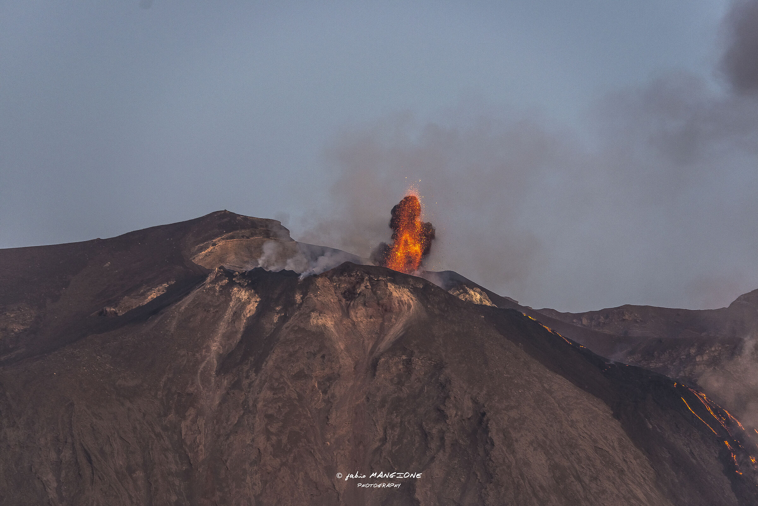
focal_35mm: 135
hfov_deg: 15.2
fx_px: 2843
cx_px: 379
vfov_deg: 10.2
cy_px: 253
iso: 800
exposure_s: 1/50
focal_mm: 135
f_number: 4
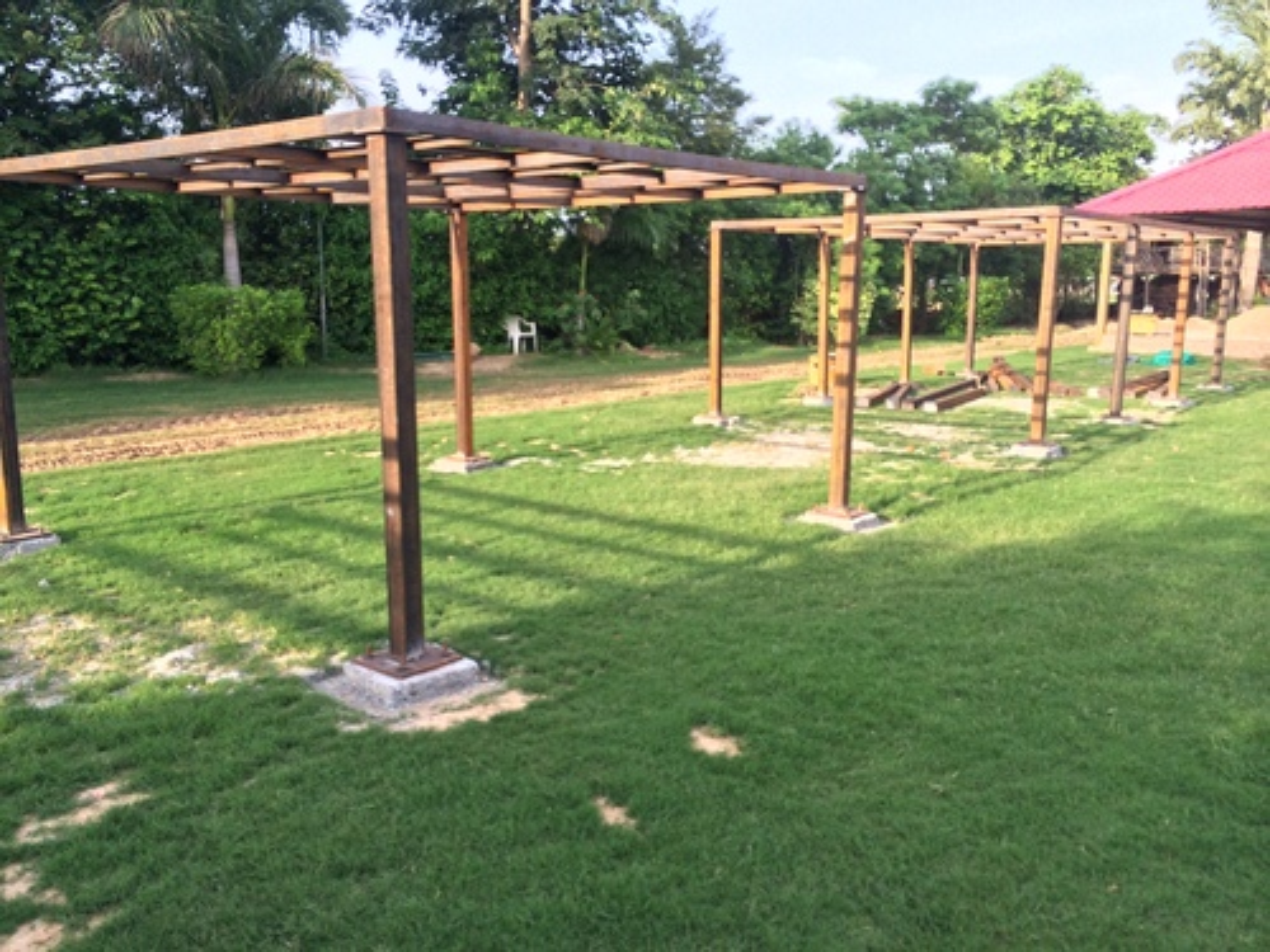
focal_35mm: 30
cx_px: 635
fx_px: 1101
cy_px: 476
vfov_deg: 46.8
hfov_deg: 60.0
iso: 32
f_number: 2.2
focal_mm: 4.12
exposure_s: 1/651
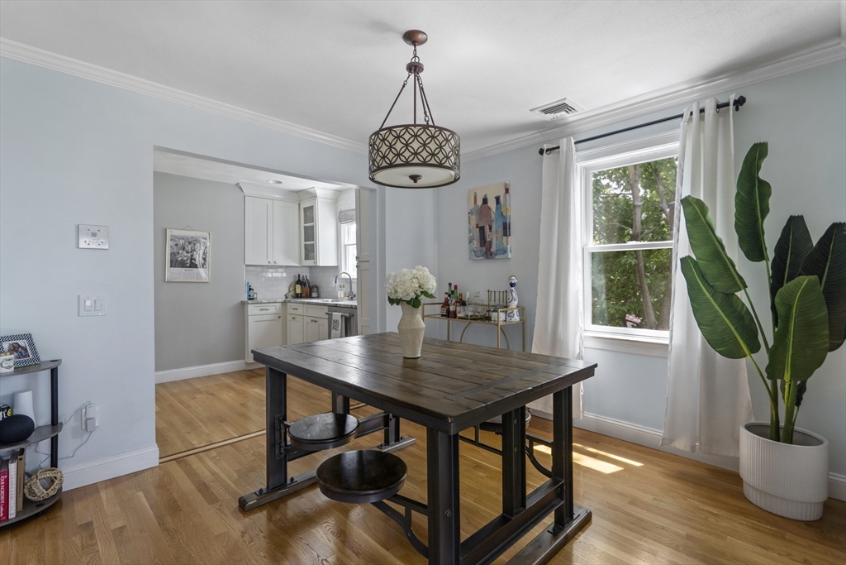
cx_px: 423
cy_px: 282
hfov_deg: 96.7
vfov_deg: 73.8
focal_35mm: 16
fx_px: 376
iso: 320
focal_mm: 16
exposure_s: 1/4
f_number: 4
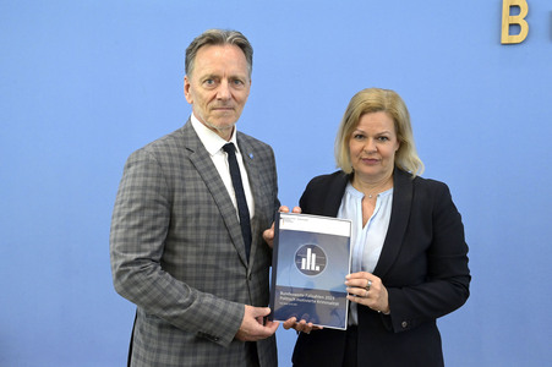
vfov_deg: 29.2
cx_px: 276
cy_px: 184
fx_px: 705
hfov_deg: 42.8
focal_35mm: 46
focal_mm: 46
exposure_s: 1/500
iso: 4000
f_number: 8
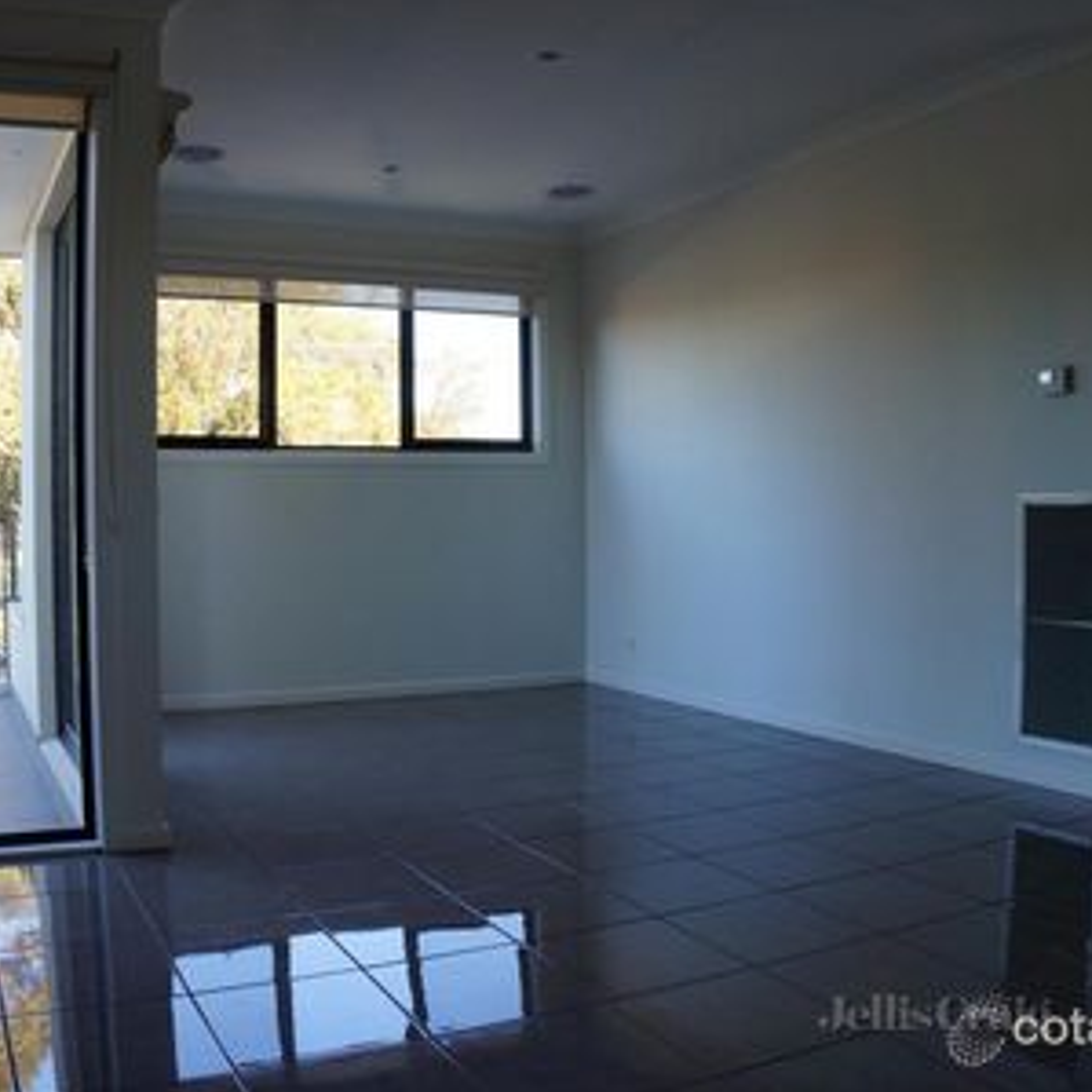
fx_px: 1142
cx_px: 383
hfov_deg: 50.4
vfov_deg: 51.1
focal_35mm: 32
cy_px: 531
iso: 200
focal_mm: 16
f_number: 6.3
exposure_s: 1/80
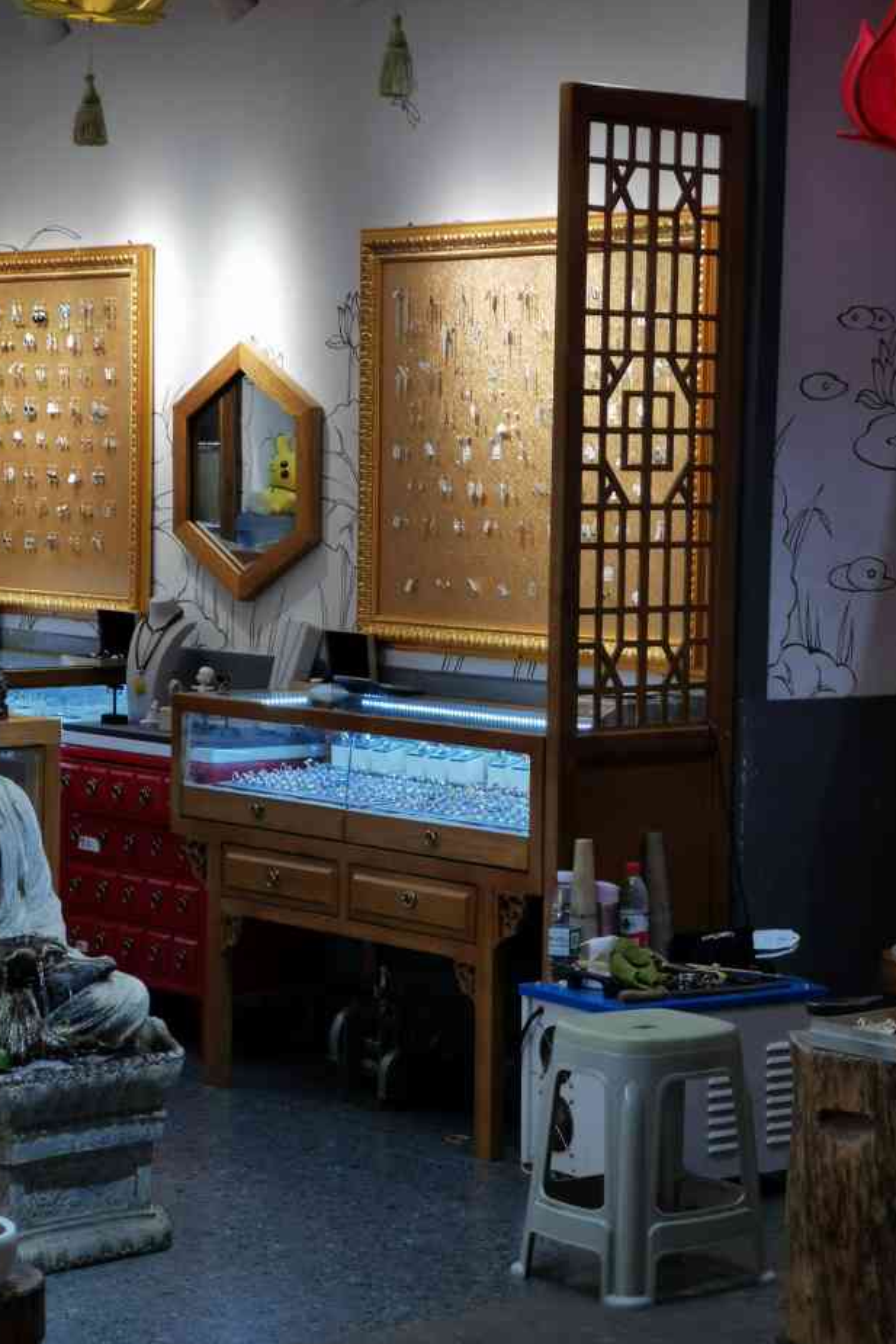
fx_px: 3172
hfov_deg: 16.1
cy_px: 673
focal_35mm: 85
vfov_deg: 23.9
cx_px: 439
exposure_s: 1/100
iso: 64
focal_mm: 7.48
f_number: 2.4
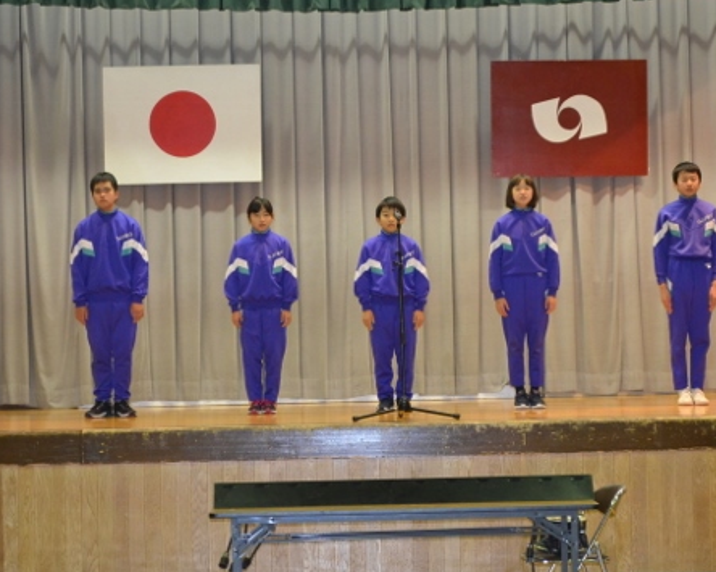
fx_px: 2013
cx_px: 390
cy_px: 305
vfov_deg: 16.2
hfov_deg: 20.2
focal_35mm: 95
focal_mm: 50
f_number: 5.6
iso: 3200
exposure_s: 1/60
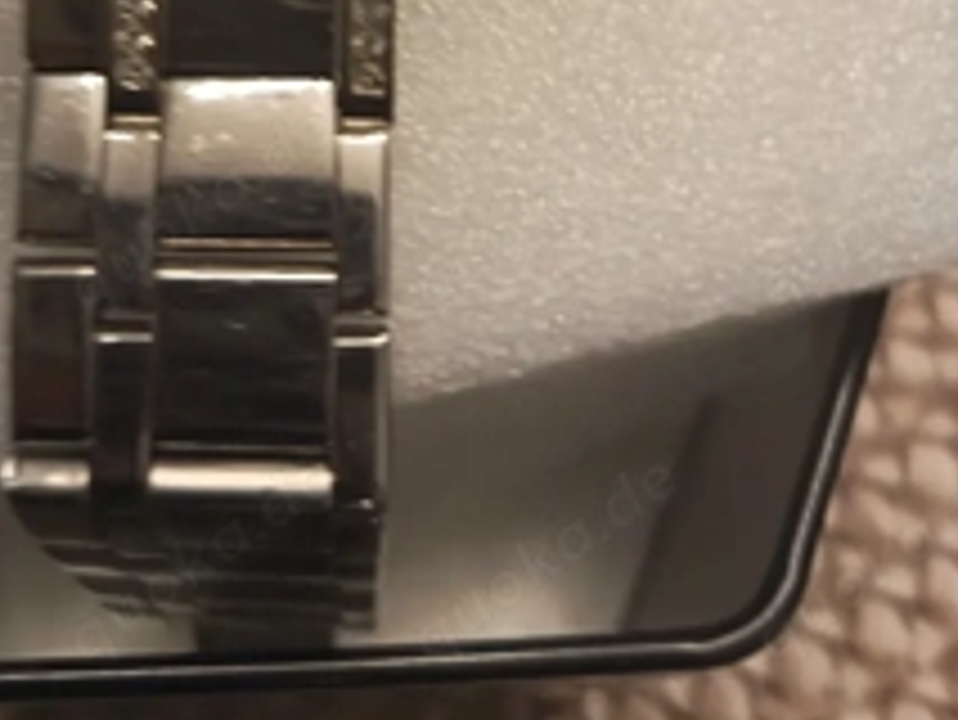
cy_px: -94
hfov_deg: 41.3
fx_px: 1246
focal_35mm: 45
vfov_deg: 28.8
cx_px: 297
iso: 1321
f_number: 1.75
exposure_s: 1/33.3
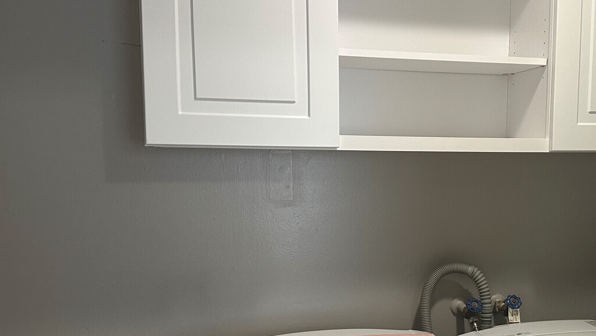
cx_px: 415
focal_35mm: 41
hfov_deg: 48.2
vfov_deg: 28.8
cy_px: 224
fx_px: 648
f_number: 1.78
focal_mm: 6.86
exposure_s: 1/60
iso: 200
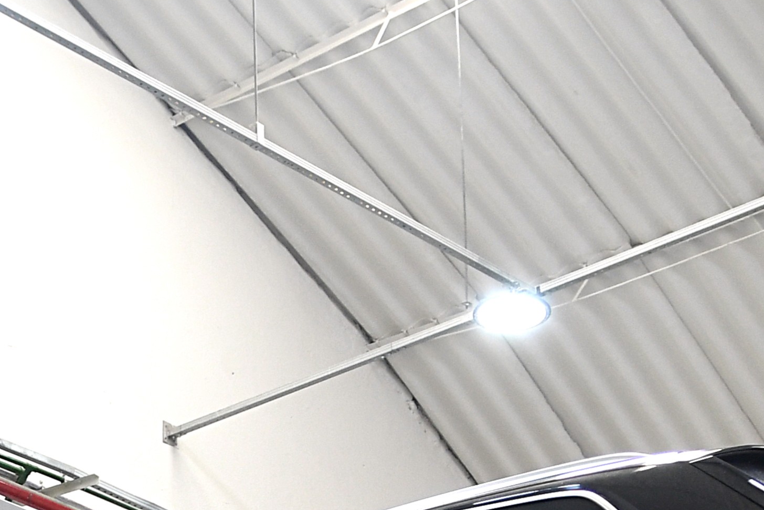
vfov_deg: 9.8
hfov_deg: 15.4
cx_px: 101
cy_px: 959
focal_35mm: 132
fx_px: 2800
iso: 400
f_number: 2.8
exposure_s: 1/250
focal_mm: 23
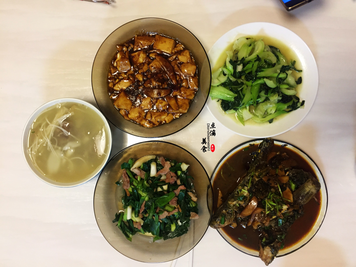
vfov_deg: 48.2
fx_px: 298
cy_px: 134
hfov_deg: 61.7
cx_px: 178
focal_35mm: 29
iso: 200
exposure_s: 1/33
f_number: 2.2
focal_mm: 4.15
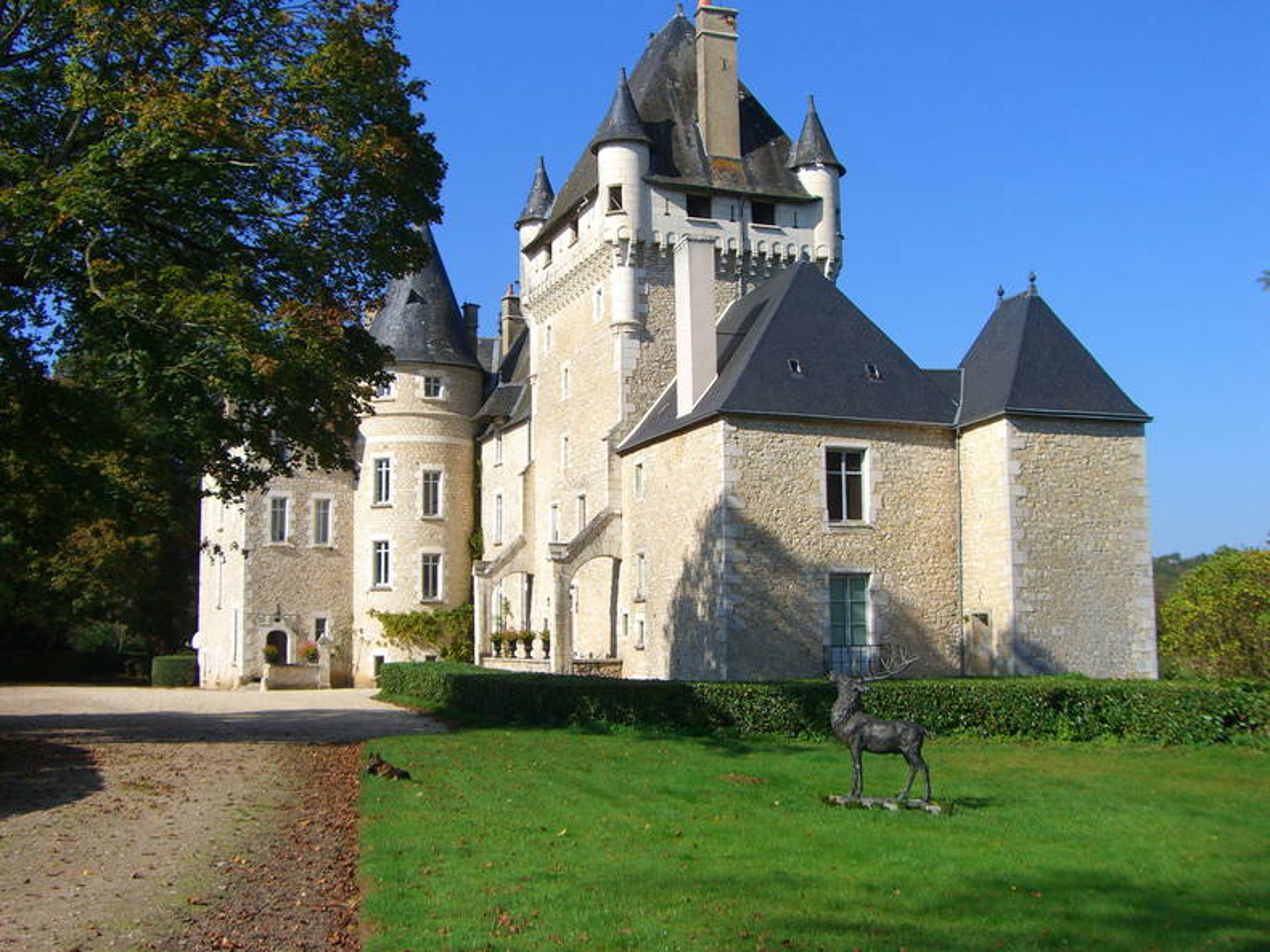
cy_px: 476
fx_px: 1394
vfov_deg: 37.7
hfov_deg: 49.0
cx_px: 635
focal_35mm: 38
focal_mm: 6.2
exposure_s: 1/800
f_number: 4.3
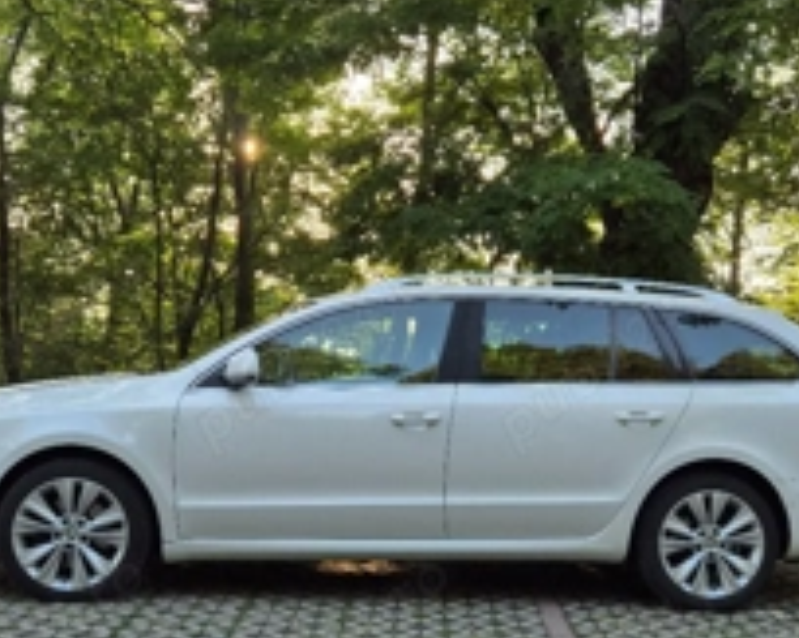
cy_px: 395
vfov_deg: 34.0
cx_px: 400
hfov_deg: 42.0
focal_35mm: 44
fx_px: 1040
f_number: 1.8
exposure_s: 1/196
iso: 25
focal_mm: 5.4
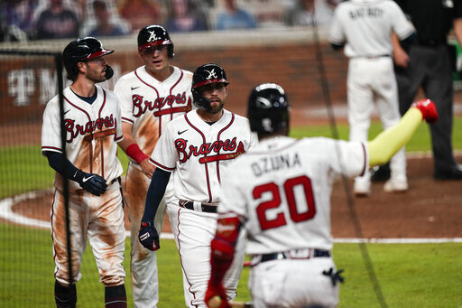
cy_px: 154
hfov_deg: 5.2
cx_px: 231
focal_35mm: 400
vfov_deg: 3.4
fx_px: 5131
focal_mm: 400
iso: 1250
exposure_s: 1/1000
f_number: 2.8
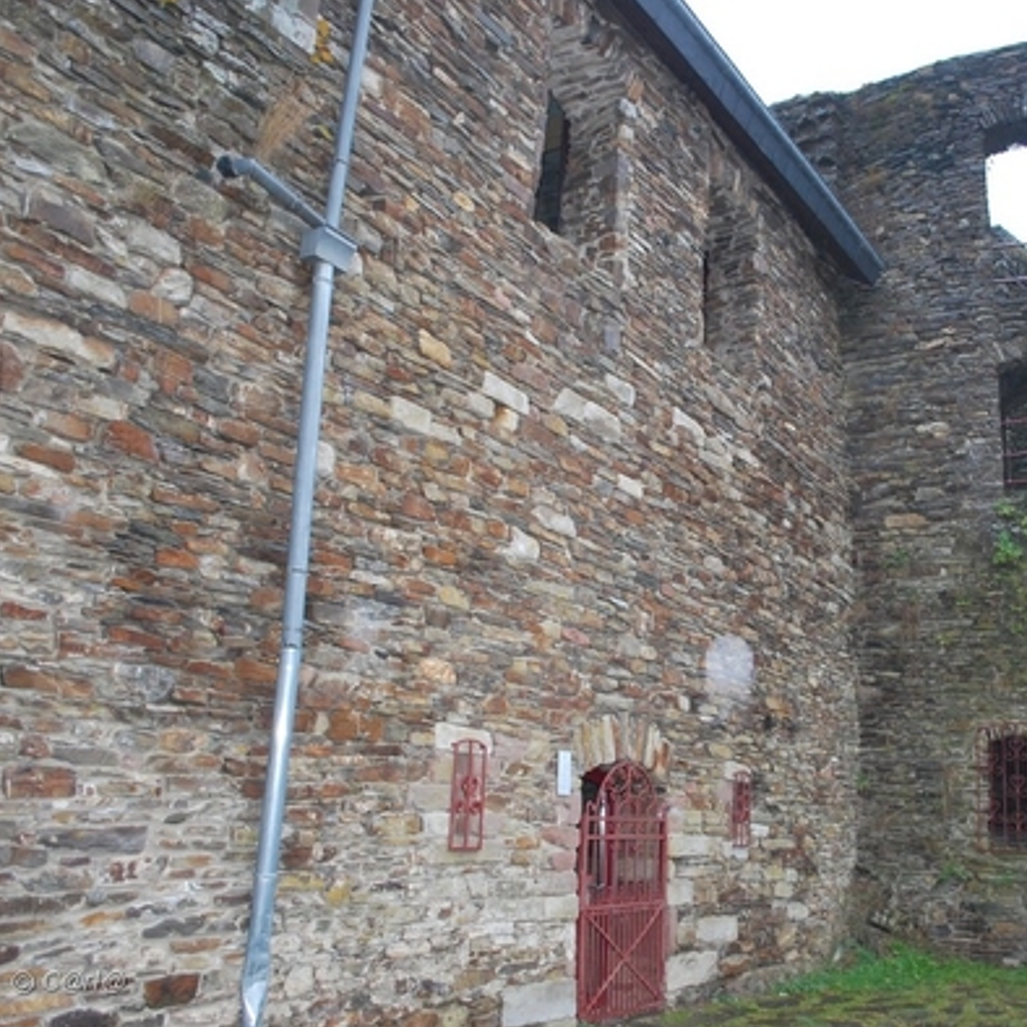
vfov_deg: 47.2
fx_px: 1175
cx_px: 693
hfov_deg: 46.4
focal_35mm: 35
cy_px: 517
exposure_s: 1/60
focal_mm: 18
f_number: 3.5
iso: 640
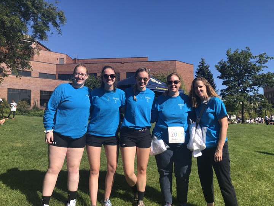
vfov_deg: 49.7
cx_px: 137
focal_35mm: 28
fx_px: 222
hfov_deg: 63.4
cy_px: 103
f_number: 1.8
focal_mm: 3.99
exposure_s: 1/1621
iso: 20
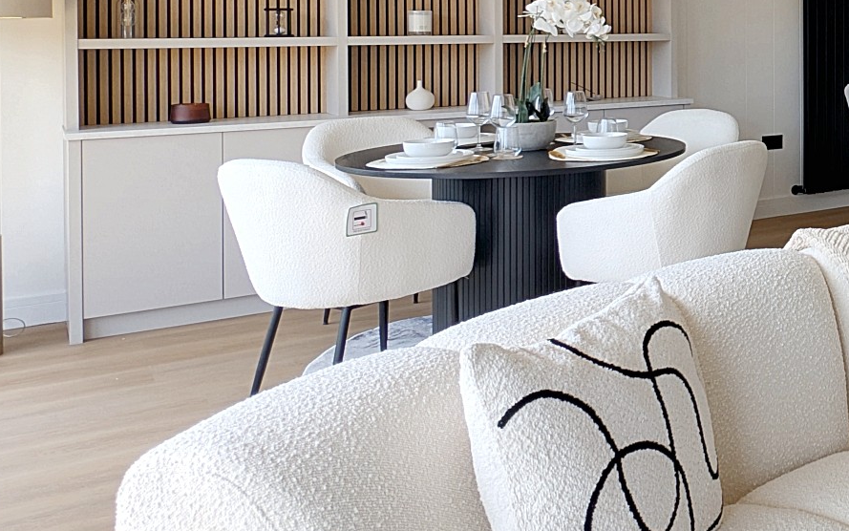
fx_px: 1018
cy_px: 24
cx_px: 966
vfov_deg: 27.8
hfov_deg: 36.9
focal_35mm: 44
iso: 39
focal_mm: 2.2
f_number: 1.9
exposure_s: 1/229
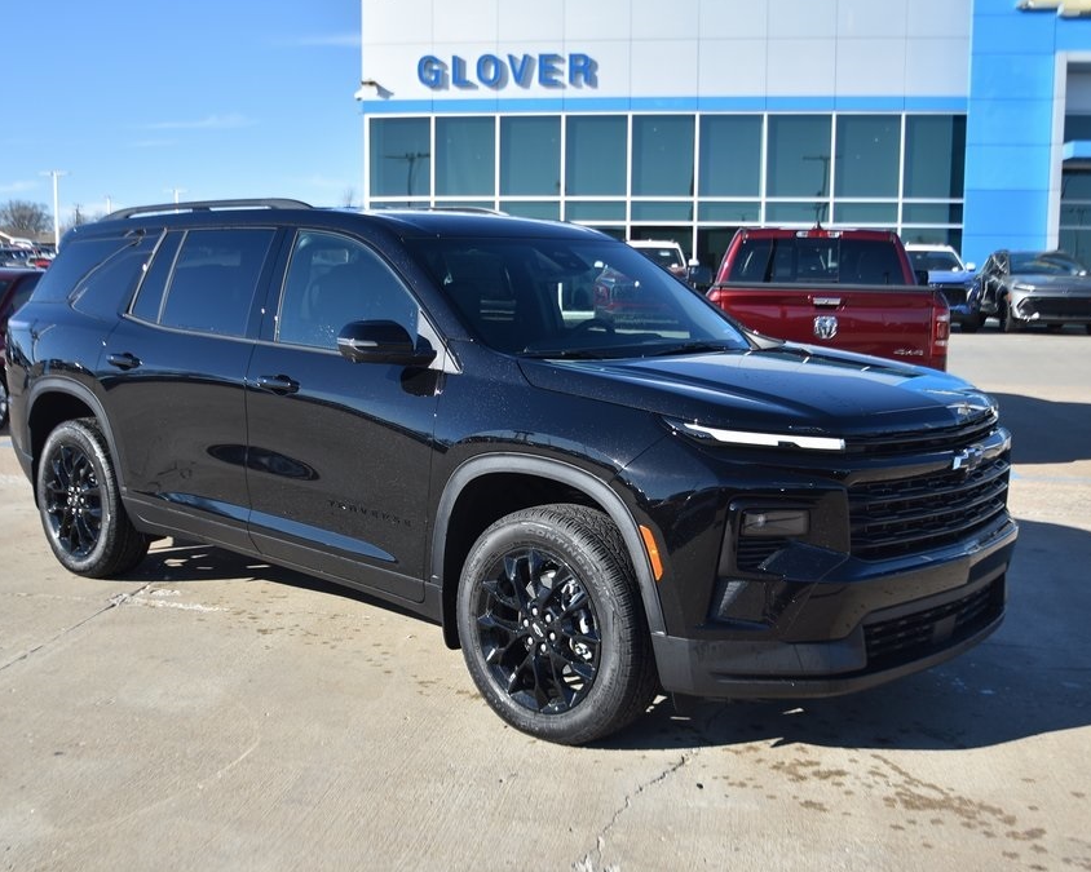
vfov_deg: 36.5
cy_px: 435
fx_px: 1324
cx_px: 529
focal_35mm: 41
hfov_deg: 44.8
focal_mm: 24
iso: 100
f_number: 4.5
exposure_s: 1/500
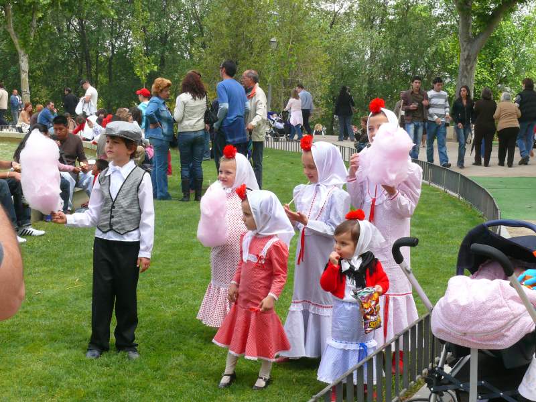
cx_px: 268
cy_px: 201
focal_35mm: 61
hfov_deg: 31.7
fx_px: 945
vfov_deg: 24.0
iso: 200
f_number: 8
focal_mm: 12
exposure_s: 1/200
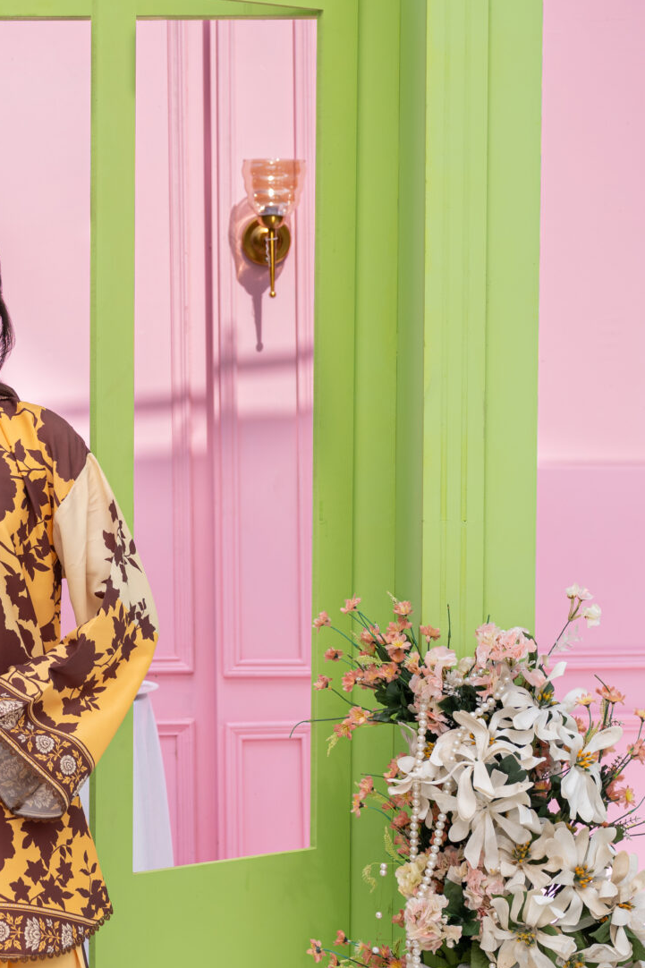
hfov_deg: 13.8
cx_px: -71
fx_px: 2608
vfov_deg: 21.0
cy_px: 571
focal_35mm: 97
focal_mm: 41
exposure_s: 1/1000
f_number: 4
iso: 100
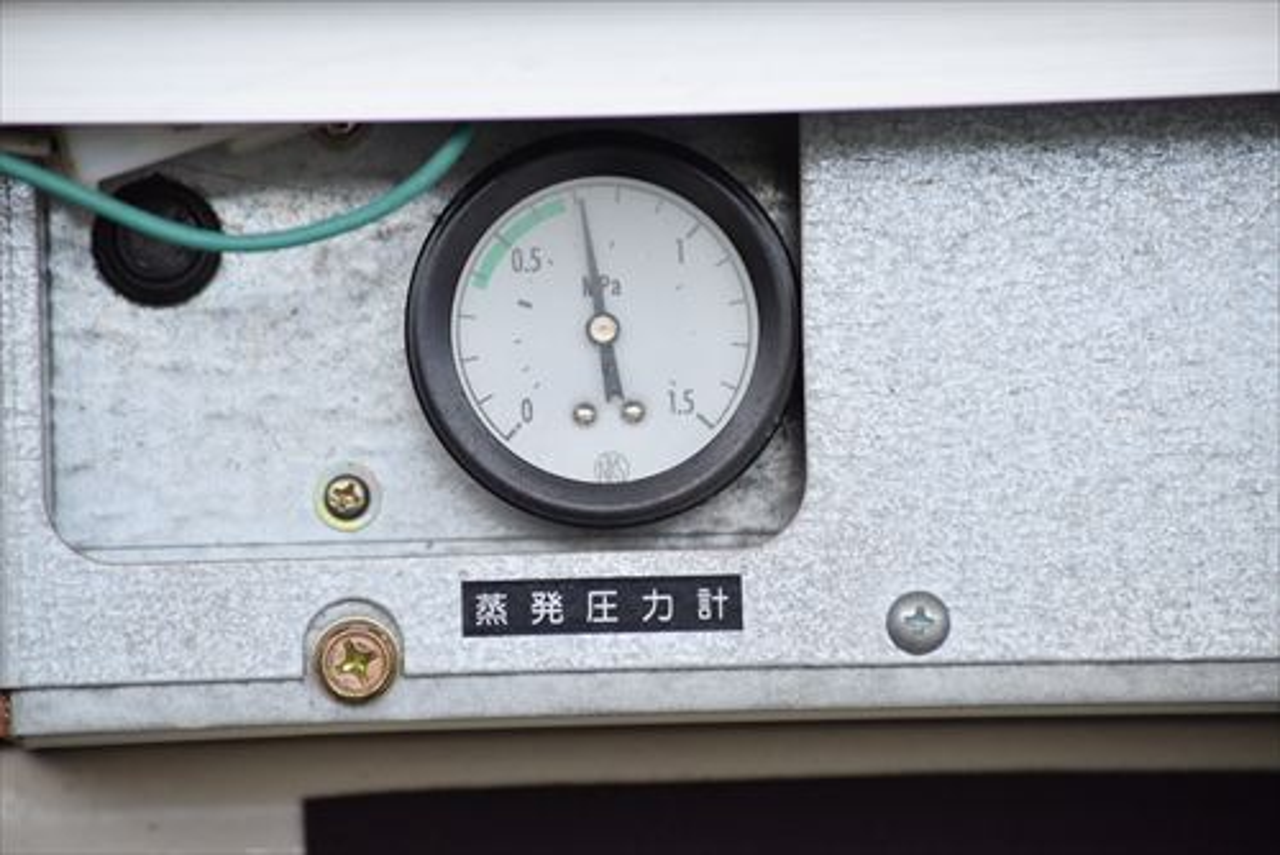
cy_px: 428
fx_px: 8004
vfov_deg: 6.1
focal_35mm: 225
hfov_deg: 9.1
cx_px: 640
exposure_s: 1/2000
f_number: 6.3
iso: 1250
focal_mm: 150
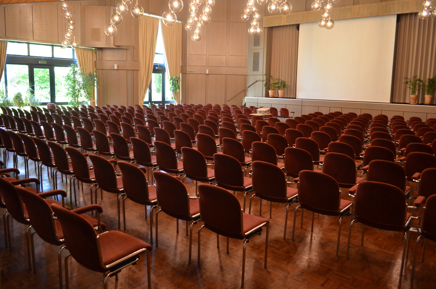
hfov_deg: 67.5
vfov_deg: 47.7
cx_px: 218
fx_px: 326
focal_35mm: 27
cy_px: 144
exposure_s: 1/30
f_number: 3.5
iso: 1000
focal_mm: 18
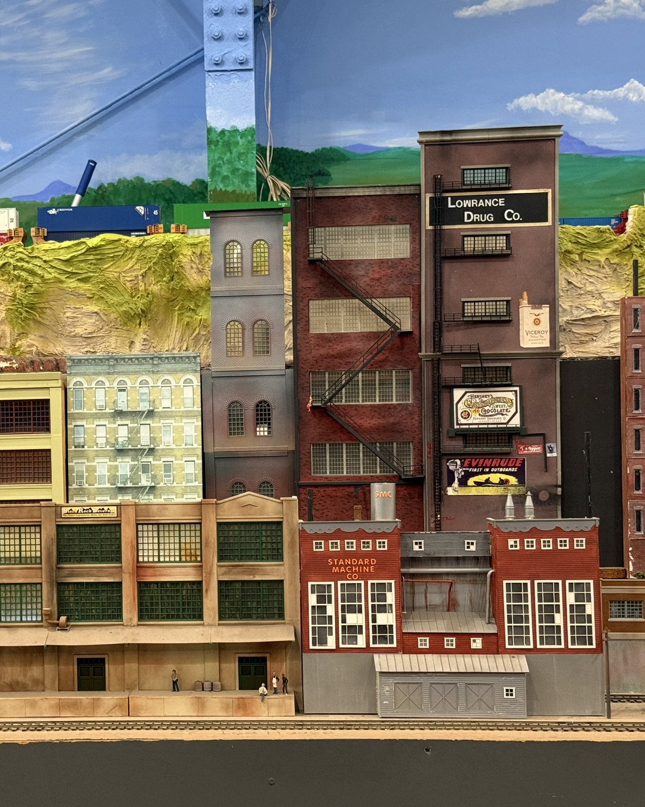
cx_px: 153
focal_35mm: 63
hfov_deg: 23.9
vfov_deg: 30.0
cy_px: 404
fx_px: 1504
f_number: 1.78
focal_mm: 6.76
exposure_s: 1/40
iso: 200
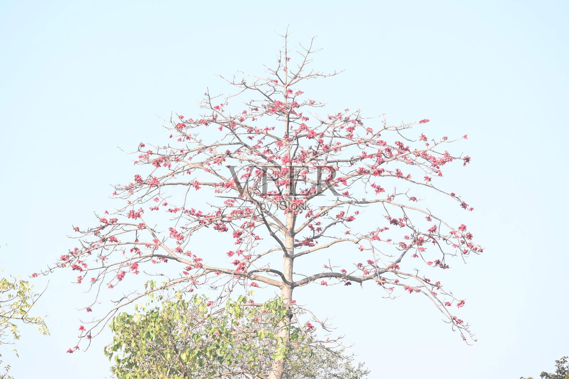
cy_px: 190
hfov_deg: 14.5
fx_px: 2229
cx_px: 284
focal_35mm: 141
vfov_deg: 9.7
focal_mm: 94
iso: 100
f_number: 6.3
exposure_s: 1/100
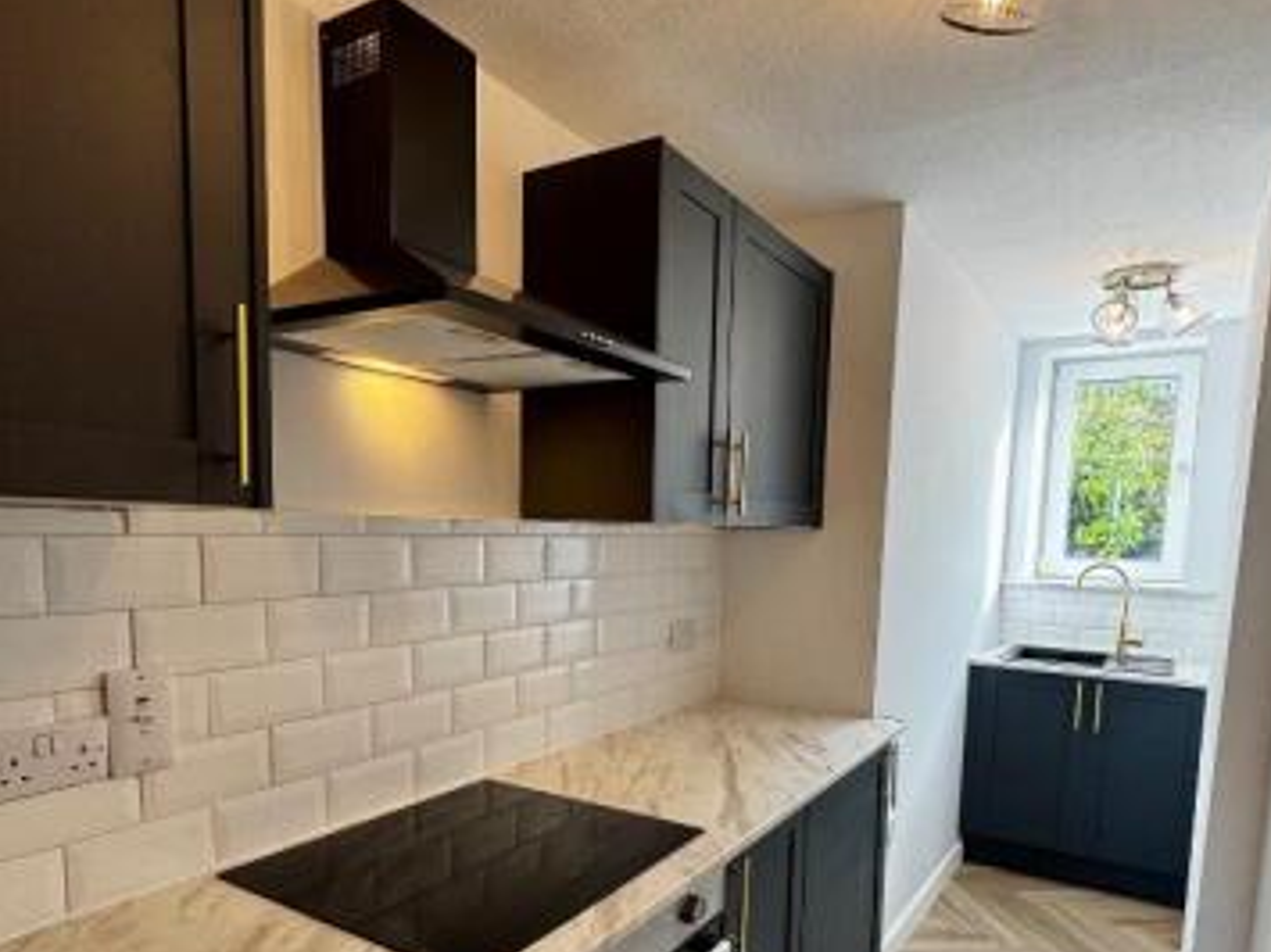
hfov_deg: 73.9
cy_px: 628
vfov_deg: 57.7
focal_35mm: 23
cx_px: 639
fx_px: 844
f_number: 2.2
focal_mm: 2.22
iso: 125
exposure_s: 1/99
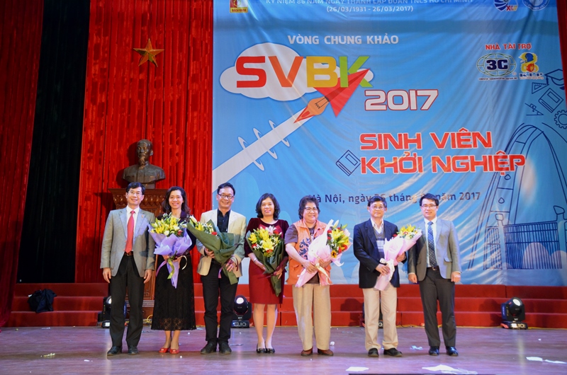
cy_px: 188
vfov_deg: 39.8
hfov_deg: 57.3
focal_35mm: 33
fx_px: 519
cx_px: 284
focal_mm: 22
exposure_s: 1/100
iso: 2000
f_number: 4
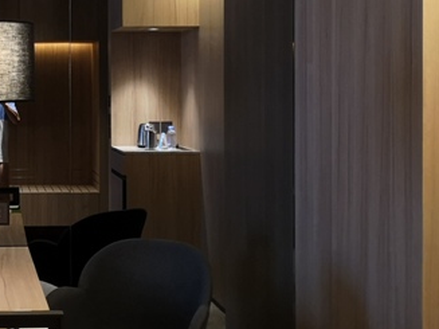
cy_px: 99
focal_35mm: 66
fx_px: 837
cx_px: 4
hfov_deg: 27.7
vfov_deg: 22.1
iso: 400
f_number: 1.8
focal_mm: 3.95
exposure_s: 1/33.3
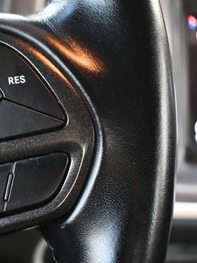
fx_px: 615
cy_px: 131
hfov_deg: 17.6
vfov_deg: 24.1
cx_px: -22
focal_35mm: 81
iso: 3200
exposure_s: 1/100
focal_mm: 29
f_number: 4.2
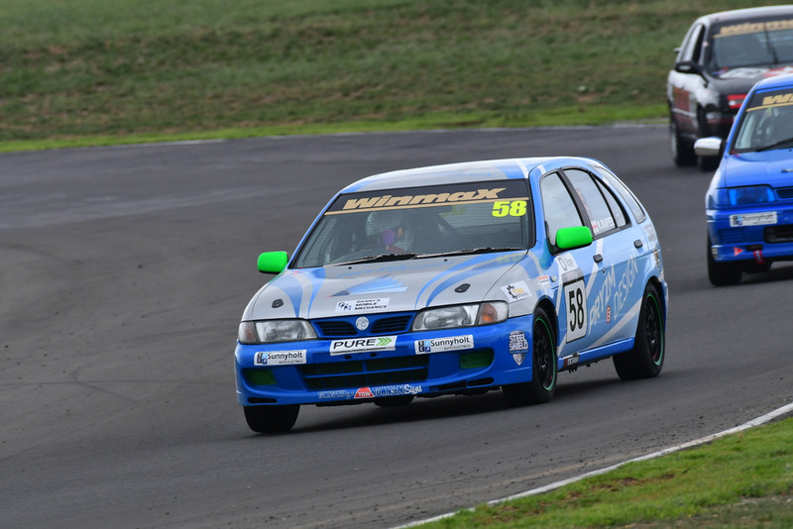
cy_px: 264
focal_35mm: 750
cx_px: 396
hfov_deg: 2.7
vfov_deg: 1.8
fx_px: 16526
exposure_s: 1/640
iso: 500
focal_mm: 500
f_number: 10
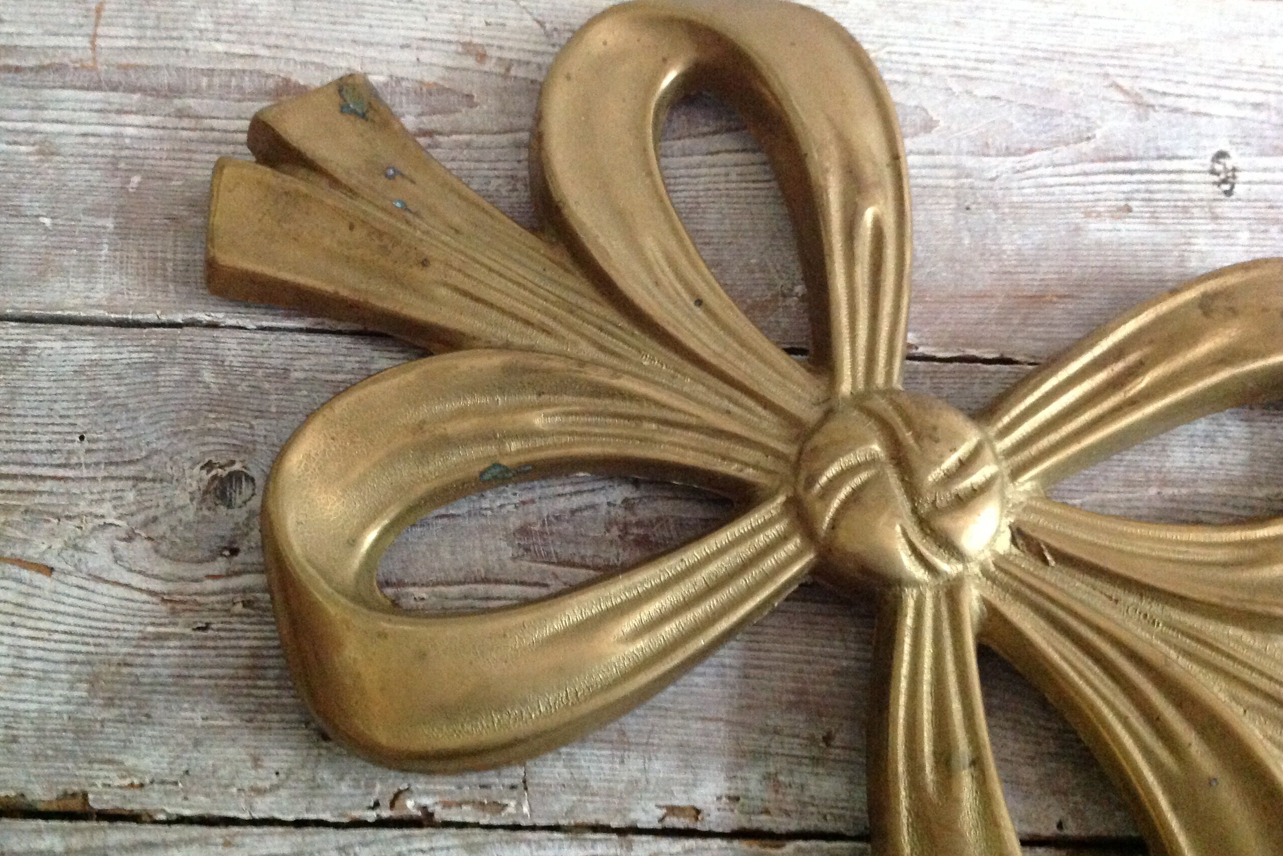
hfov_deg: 51.9
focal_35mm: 37
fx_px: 1319
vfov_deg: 35.9
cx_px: 640
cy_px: 459
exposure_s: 1/15
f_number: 2.4
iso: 640
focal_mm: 4.28
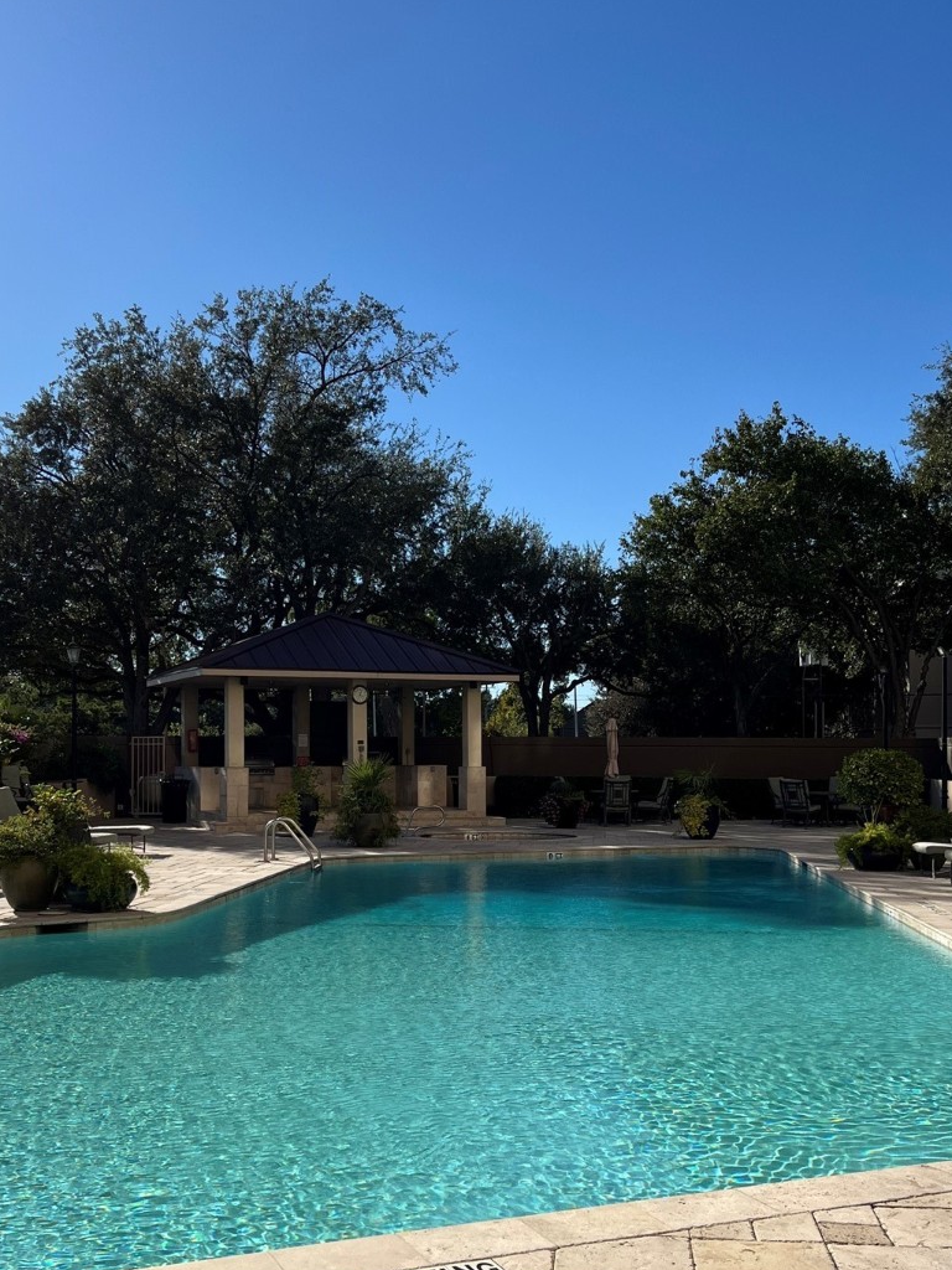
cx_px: 394
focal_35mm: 39
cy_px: 687
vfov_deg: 47.8
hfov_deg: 36.7
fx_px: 1430
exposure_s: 1/6579
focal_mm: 5.7
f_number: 1.5
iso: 50
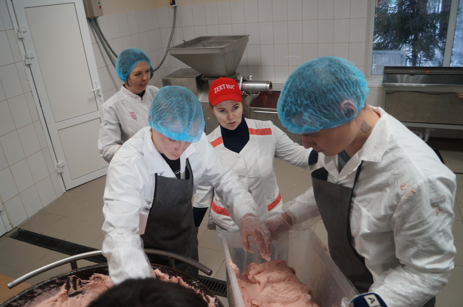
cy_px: 154
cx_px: 232
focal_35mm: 27
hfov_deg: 67.4
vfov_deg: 47.8
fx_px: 347
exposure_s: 1/60
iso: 160
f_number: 4
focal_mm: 18
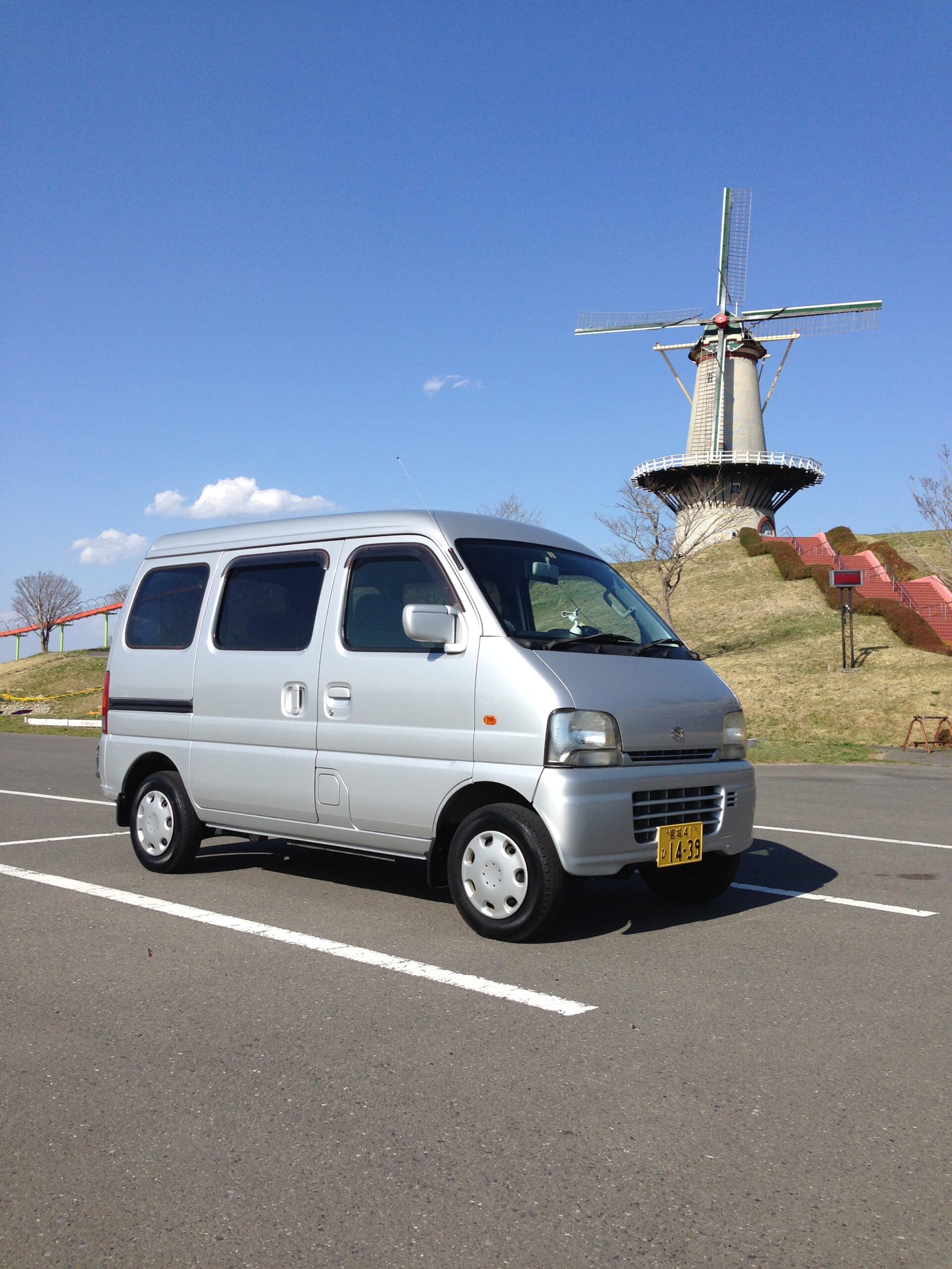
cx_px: 476
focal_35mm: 33
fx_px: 1210
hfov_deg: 42.9
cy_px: 634
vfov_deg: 55.4
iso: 50
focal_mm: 4.12
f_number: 2.4
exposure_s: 1/1869
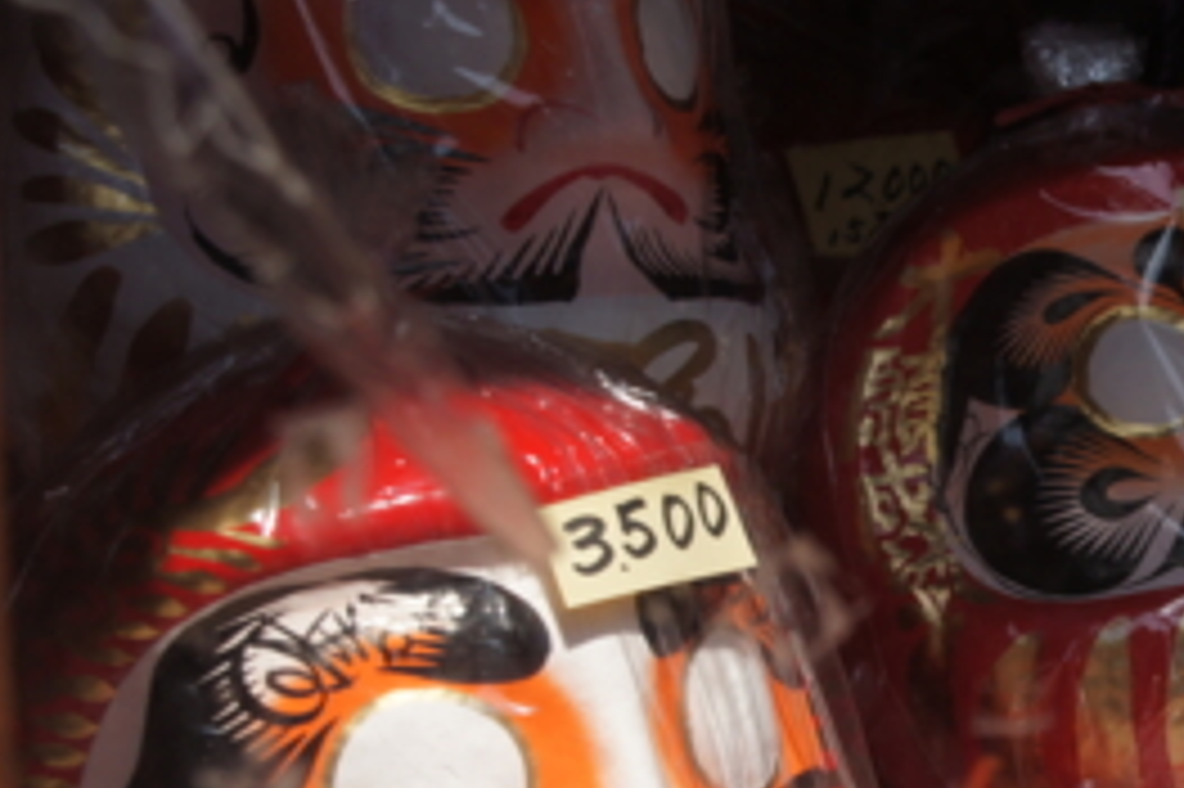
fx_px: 4503
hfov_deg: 14.7
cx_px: 1207
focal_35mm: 137
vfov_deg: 10.0
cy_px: 660
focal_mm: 40
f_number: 9
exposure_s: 1/500
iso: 200
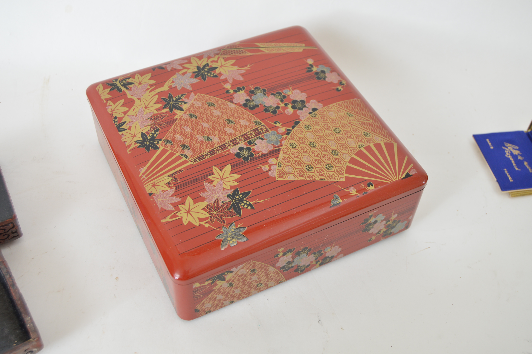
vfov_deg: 29.8
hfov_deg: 43.6
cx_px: 266
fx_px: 664
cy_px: 177
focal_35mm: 45
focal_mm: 30
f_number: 5
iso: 200
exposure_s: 1/125
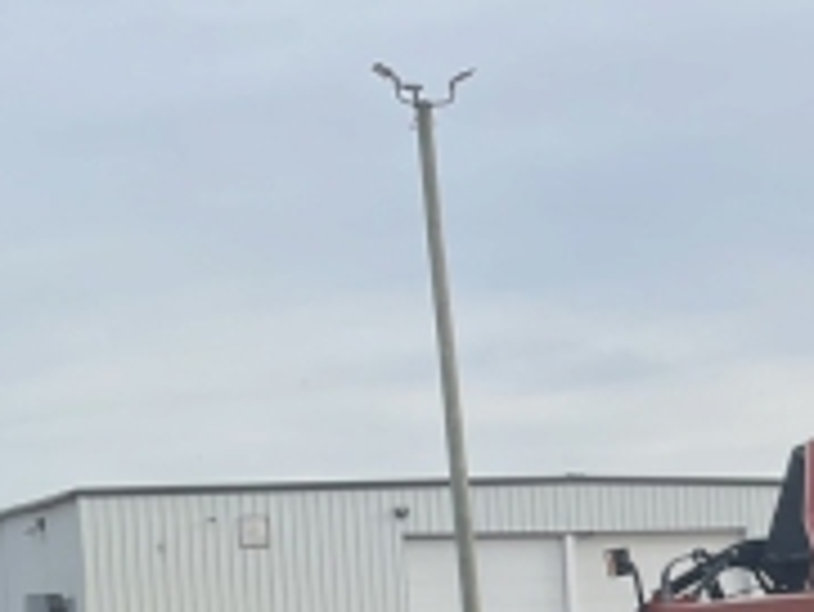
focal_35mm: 115
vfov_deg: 12.6
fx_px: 2706
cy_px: 738
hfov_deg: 15.4
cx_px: 1336
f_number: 1.6
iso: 32
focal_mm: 4.2
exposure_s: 1/2092
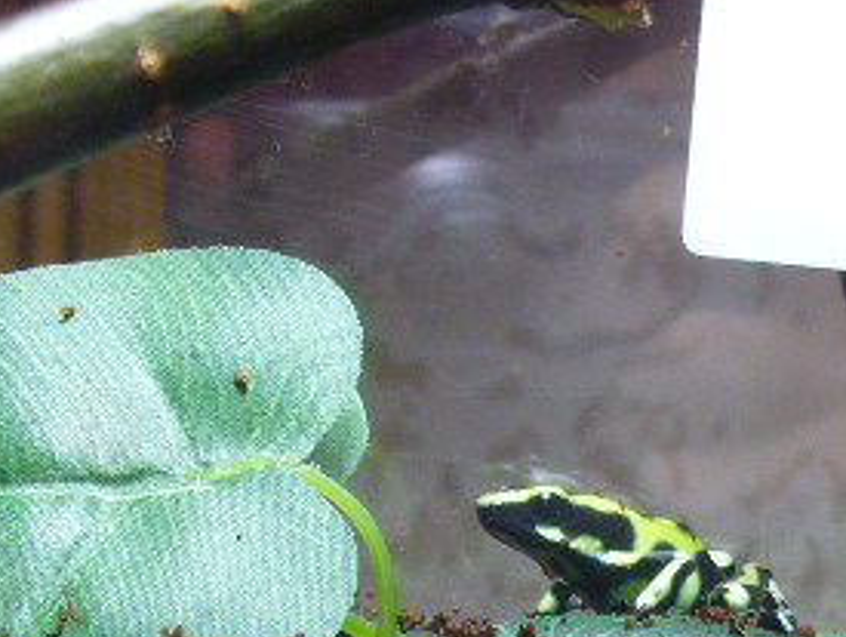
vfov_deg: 16.9
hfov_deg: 22.3
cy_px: 603
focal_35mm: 86
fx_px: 2105
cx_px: 726
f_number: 2.8
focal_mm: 6.1
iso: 160
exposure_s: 1/30
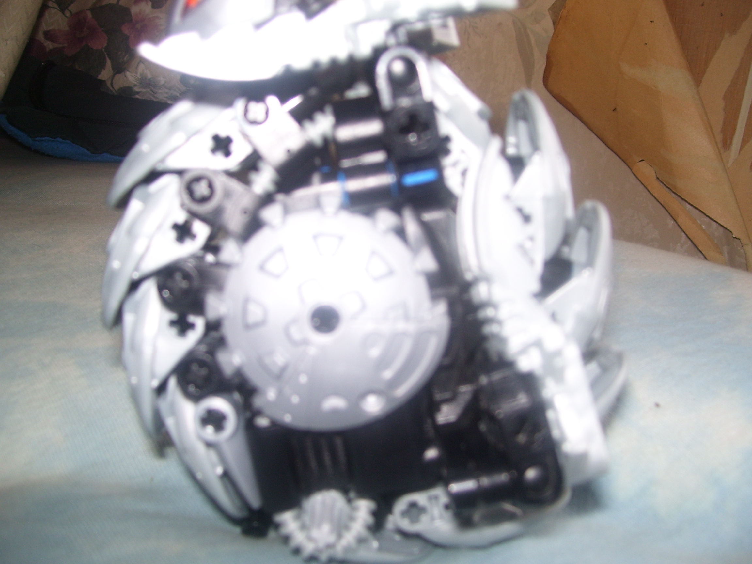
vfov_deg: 39.7
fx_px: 782
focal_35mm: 36
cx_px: 376
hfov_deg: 51.4
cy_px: 282
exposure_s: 1/60
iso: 80
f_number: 2.7
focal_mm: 6
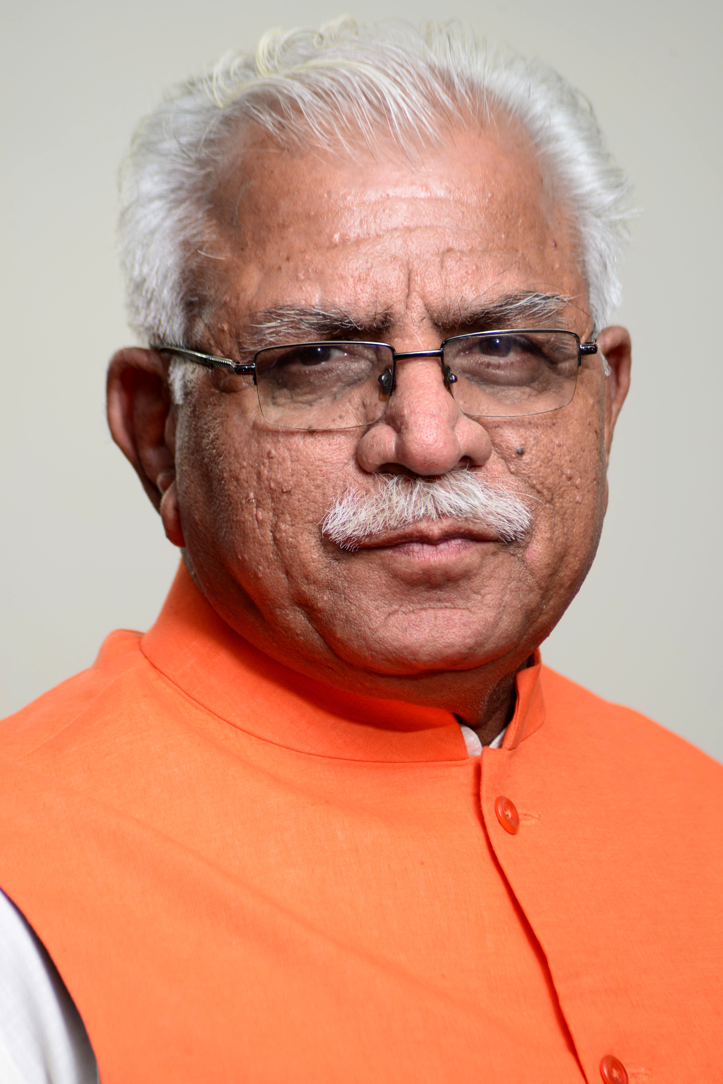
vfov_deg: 6.9
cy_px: 542
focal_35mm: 300
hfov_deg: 4.6
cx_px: 362
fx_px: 9030
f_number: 7.1
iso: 100
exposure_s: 1/125
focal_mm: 300
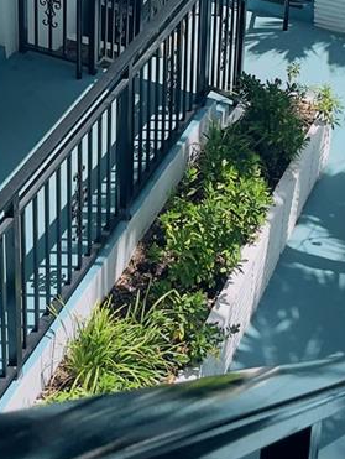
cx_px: 124
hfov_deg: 17.6
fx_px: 1114
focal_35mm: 84
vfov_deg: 20.7
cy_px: -177
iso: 32
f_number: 1.6
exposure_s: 1/2506
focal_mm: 4.2
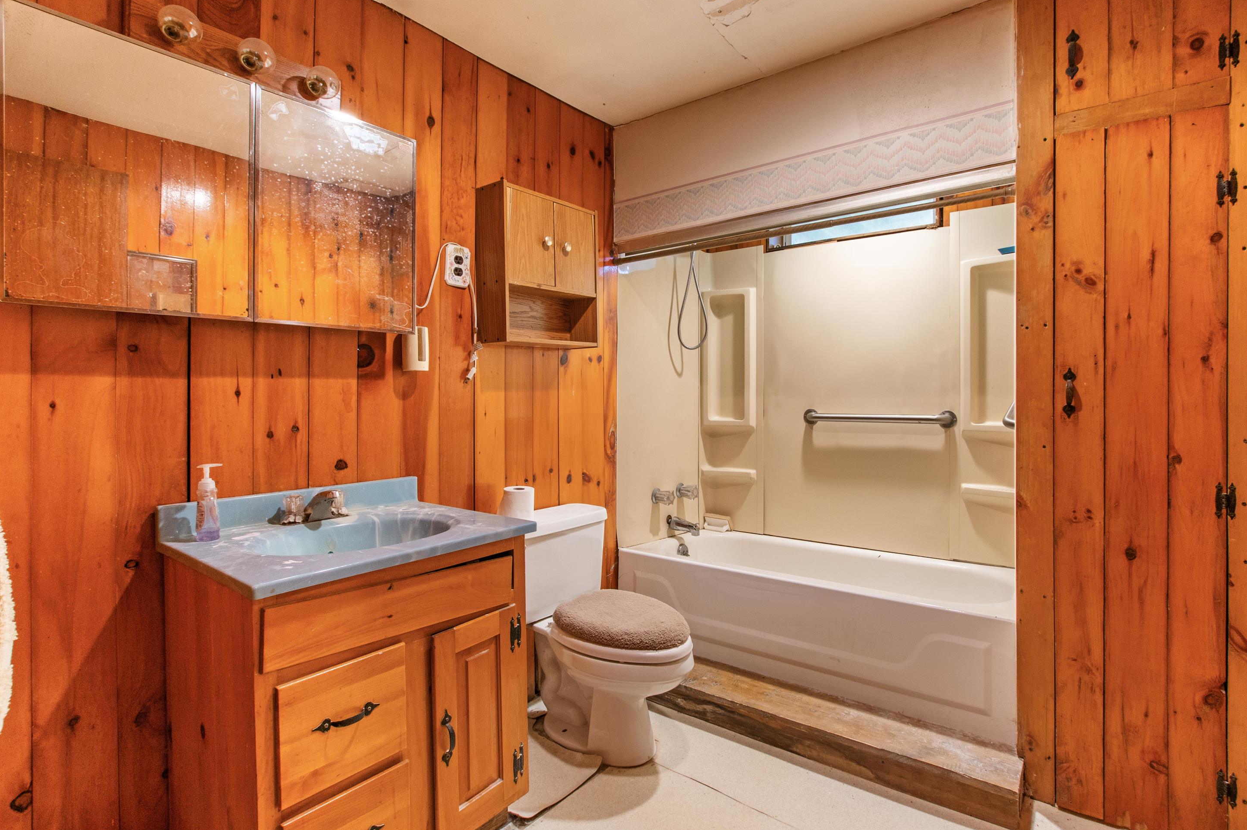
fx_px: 554
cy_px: 405
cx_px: 664
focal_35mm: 16
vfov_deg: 73.7
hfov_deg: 96.6
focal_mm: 10
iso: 100
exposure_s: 1/2
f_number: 8
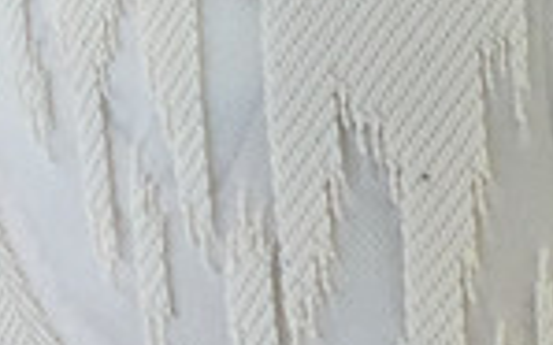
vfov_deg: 6.6
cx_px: 1102
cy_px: -72
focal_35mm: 198
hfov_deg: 9.8
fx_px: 2983
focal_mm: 3.3
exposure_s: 1/397
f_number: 2.4
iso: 25
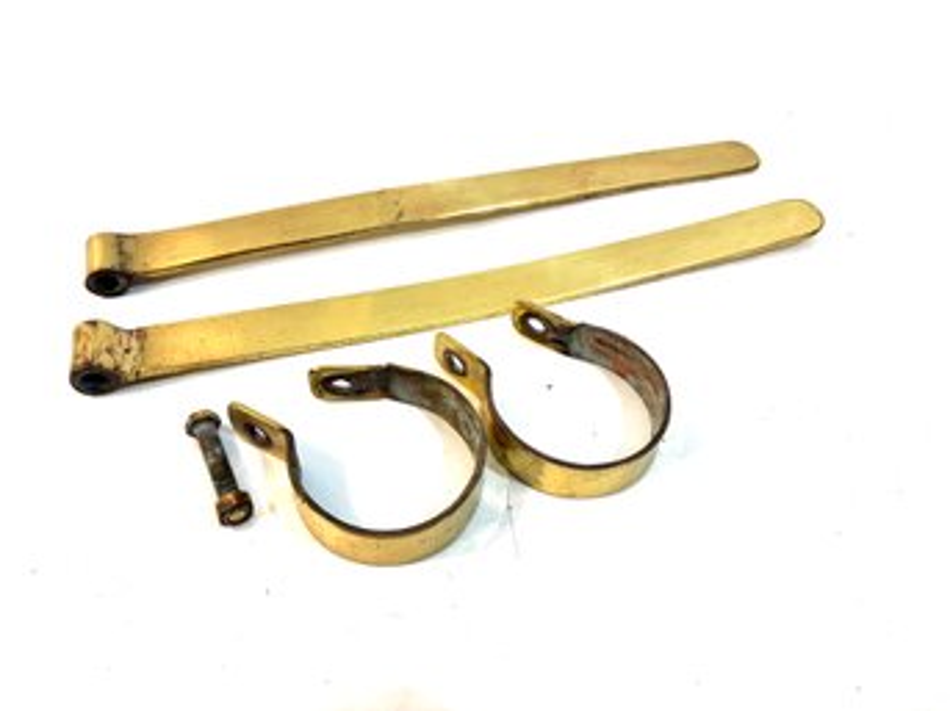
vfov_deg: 53.0
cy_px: 356
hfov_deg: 67.3
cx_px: 475
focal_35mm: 26
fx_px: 713
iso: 40
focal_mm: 5.96
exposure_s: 1/182
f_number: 1.6
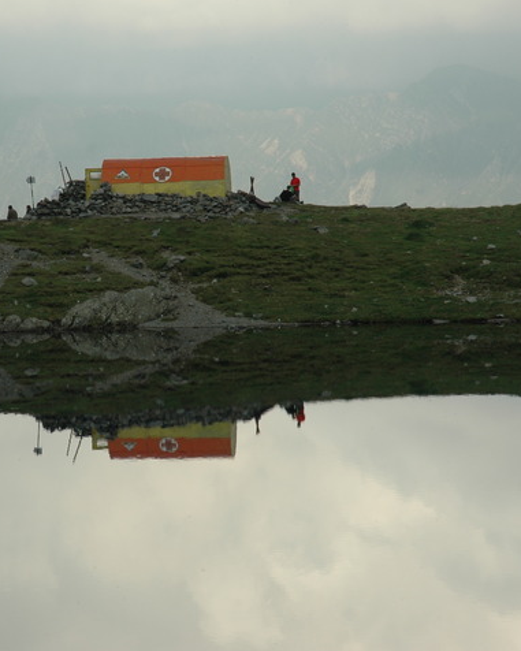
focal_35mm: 149
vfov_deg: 12.9
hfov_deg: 10.4
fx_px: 2871
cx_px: 152
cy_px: 325
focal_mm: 70
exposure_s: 1/320
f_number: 9
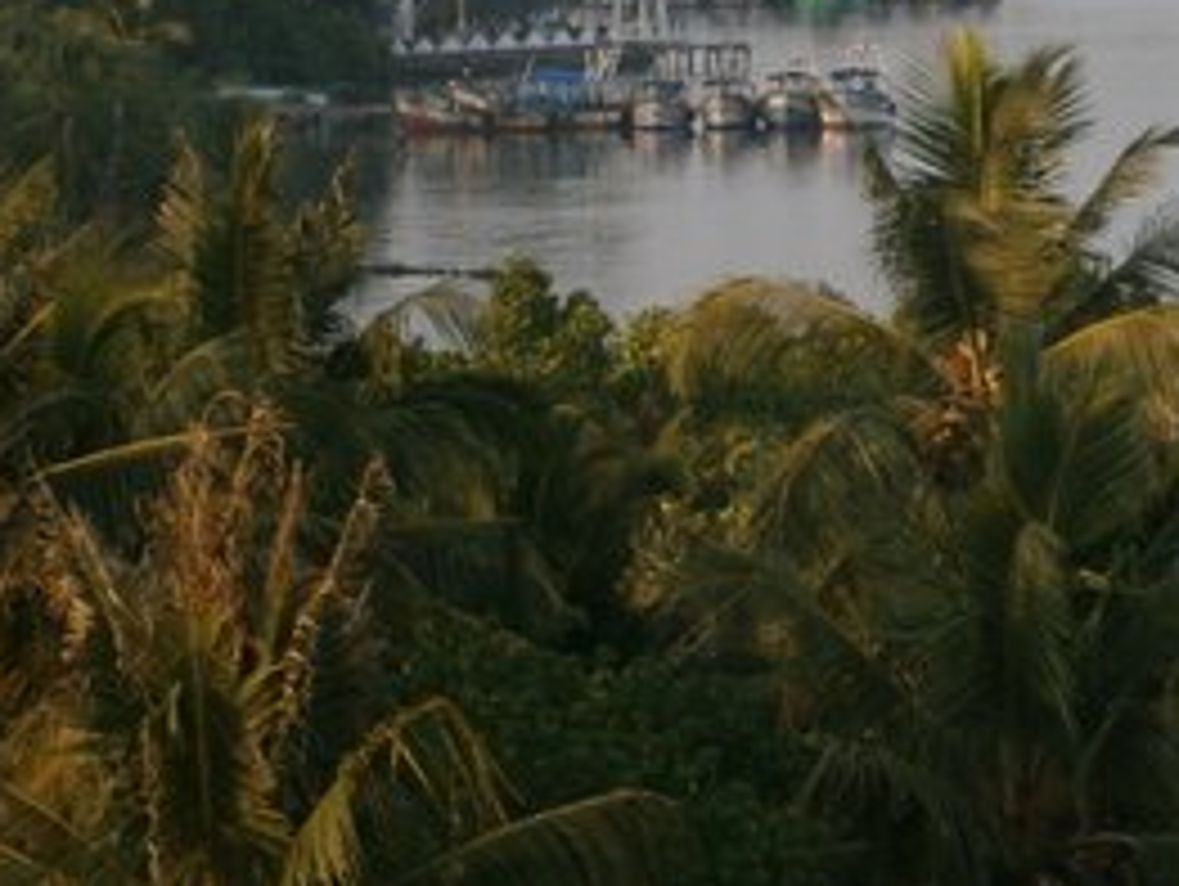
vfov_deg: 6.2
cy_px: 99
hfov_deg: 8.3
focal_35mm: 238
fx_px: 8114
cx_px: 1040
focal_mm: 23.5
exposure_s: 1/125
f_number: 6.5
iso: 125
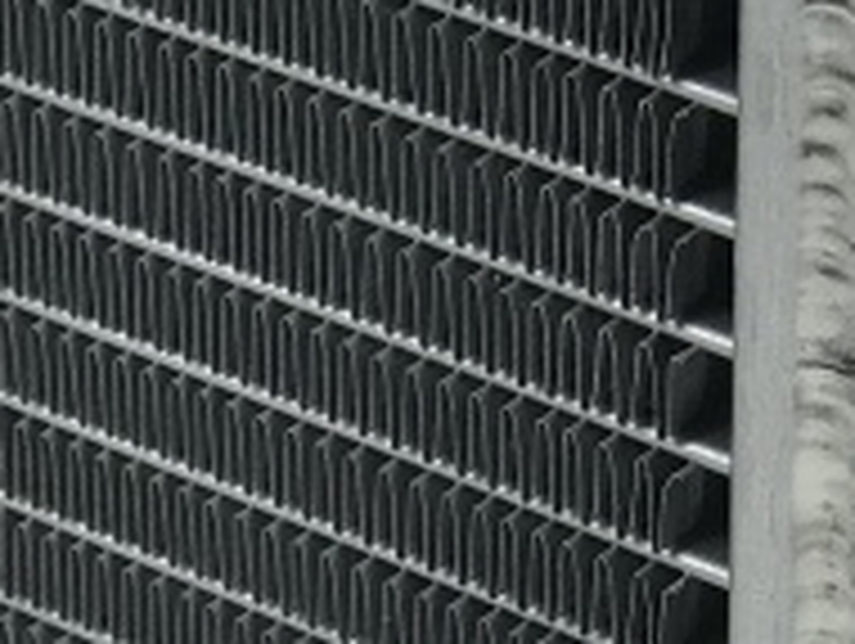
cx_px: 414
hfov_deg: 8.2
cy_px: 621
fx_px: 5935
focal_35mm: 240
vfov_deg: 6.2
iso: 20
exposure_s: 1/60
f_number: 2.8
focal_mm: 6.6
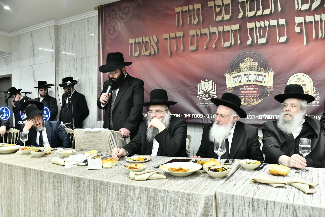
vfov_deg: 46.4
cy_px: 108
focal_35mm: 28
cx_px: 162
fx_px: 253
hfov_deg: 65.5
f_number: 5.6
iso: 3200
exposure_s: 1/100
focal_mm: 28
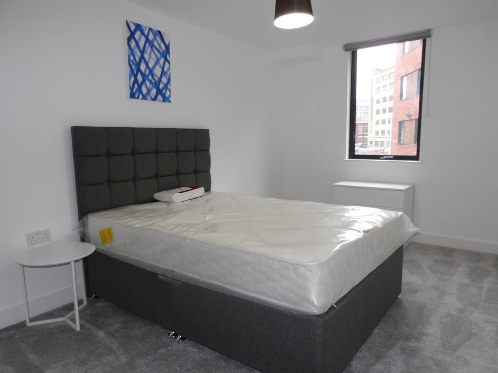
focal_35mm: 24
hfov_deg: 71.6
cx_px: 249
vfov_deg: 56.8
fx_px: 345
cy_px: 186
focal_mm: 4.3
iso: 200
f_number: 4.1
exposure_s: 1/15
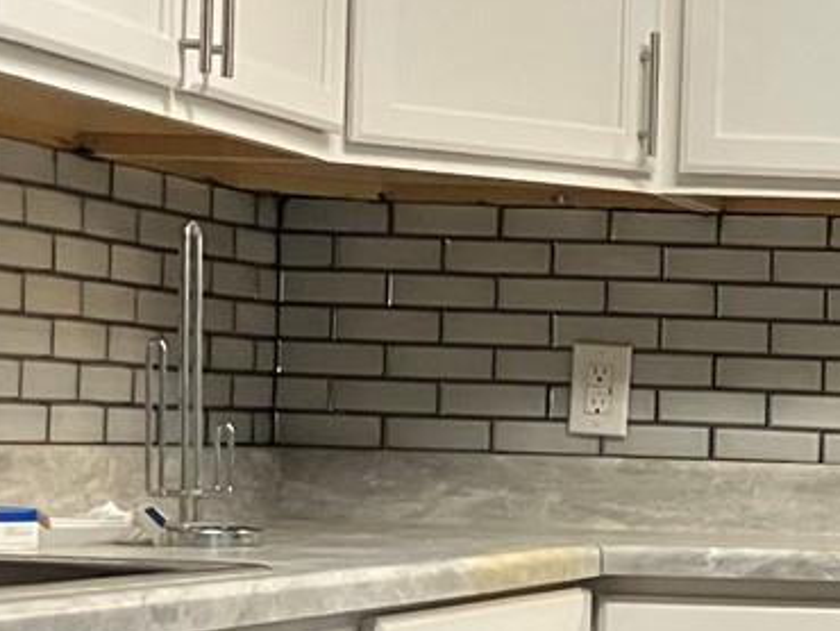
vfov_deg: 12.2
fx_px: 2938
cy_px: 445
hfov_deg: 15.2
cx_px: 1217
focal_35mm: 121
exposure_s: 1/60
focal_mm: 3.99
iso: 320
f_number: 1.8
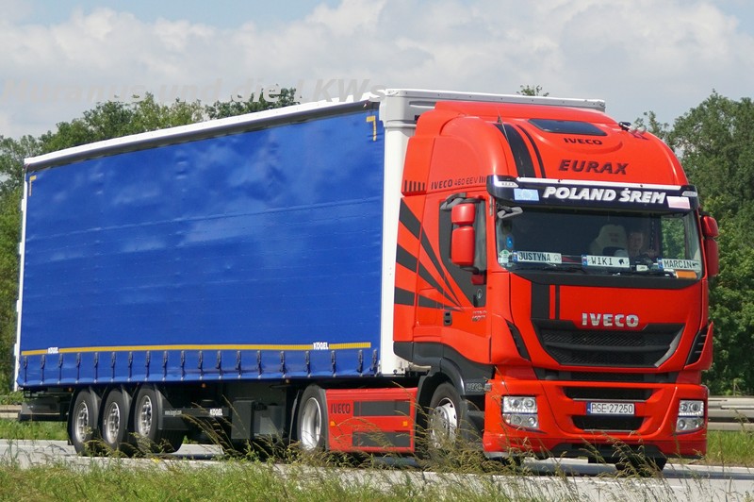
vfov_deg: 13.0
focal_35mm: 105
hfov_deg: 19.5
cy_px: 251
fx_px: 2197
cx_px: 377
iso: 320
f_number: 5
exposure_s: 1/2000
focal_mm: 70
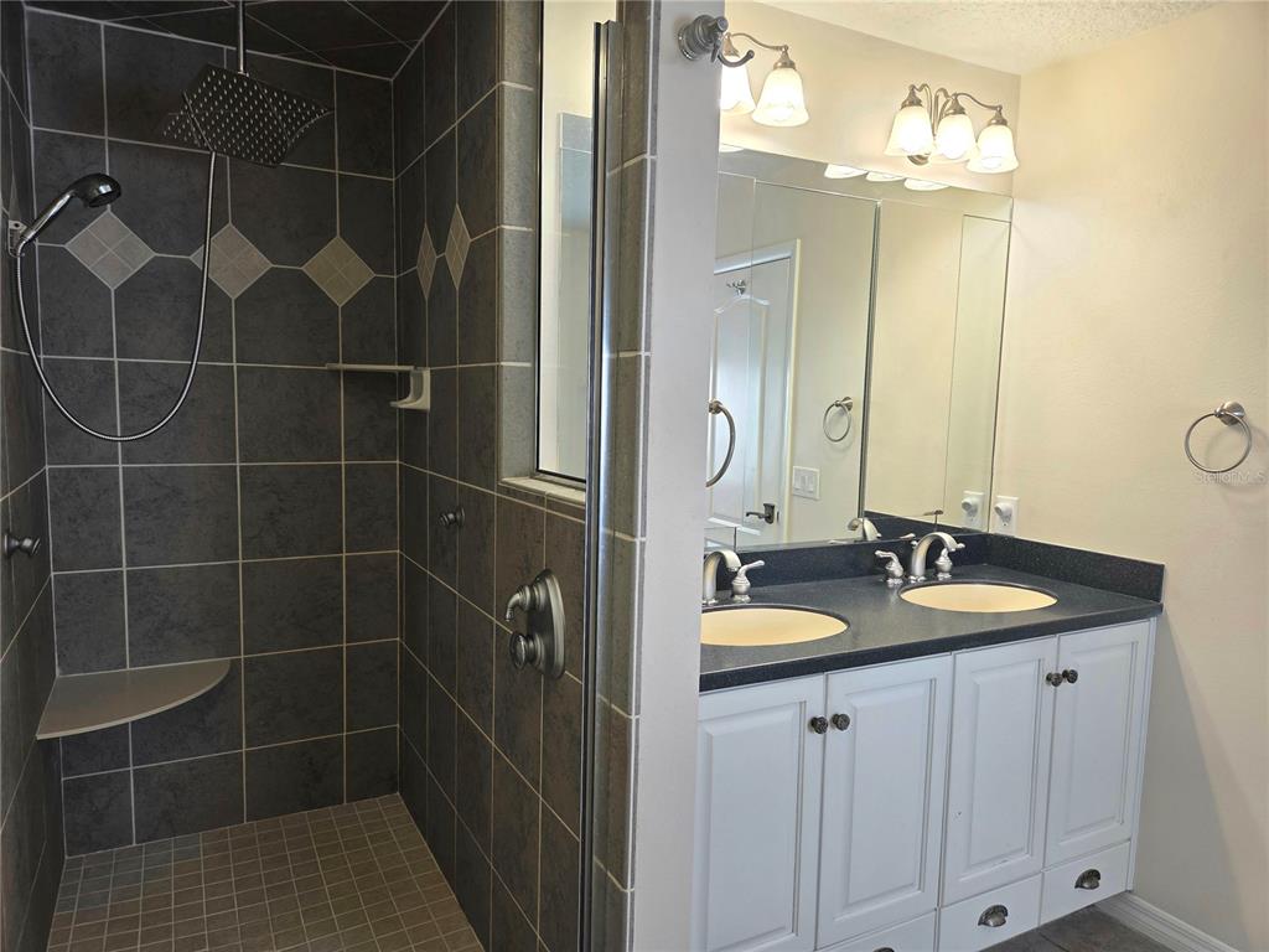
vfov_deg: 58.9
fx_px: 843
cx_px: 634
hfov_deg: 73.9
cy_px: 476
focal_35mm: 23
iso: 64
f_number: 1.8
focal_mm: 5.4
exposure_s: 1/120
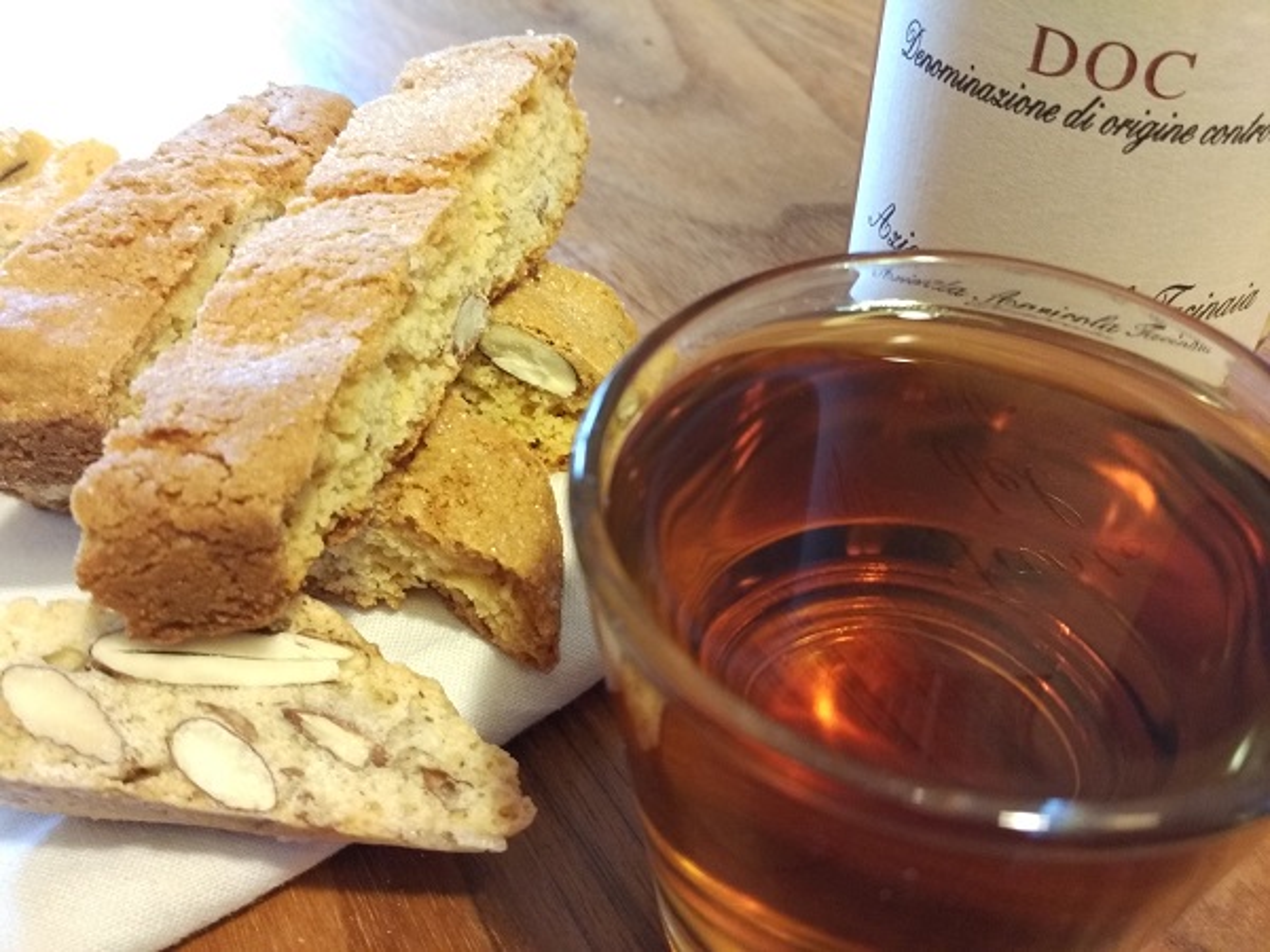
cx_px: 635
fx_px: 881
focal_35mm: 24
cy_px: 476
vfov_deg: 56.8
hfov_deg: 71.6
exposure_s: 1/14
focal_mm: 4.12
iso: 868
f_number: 2
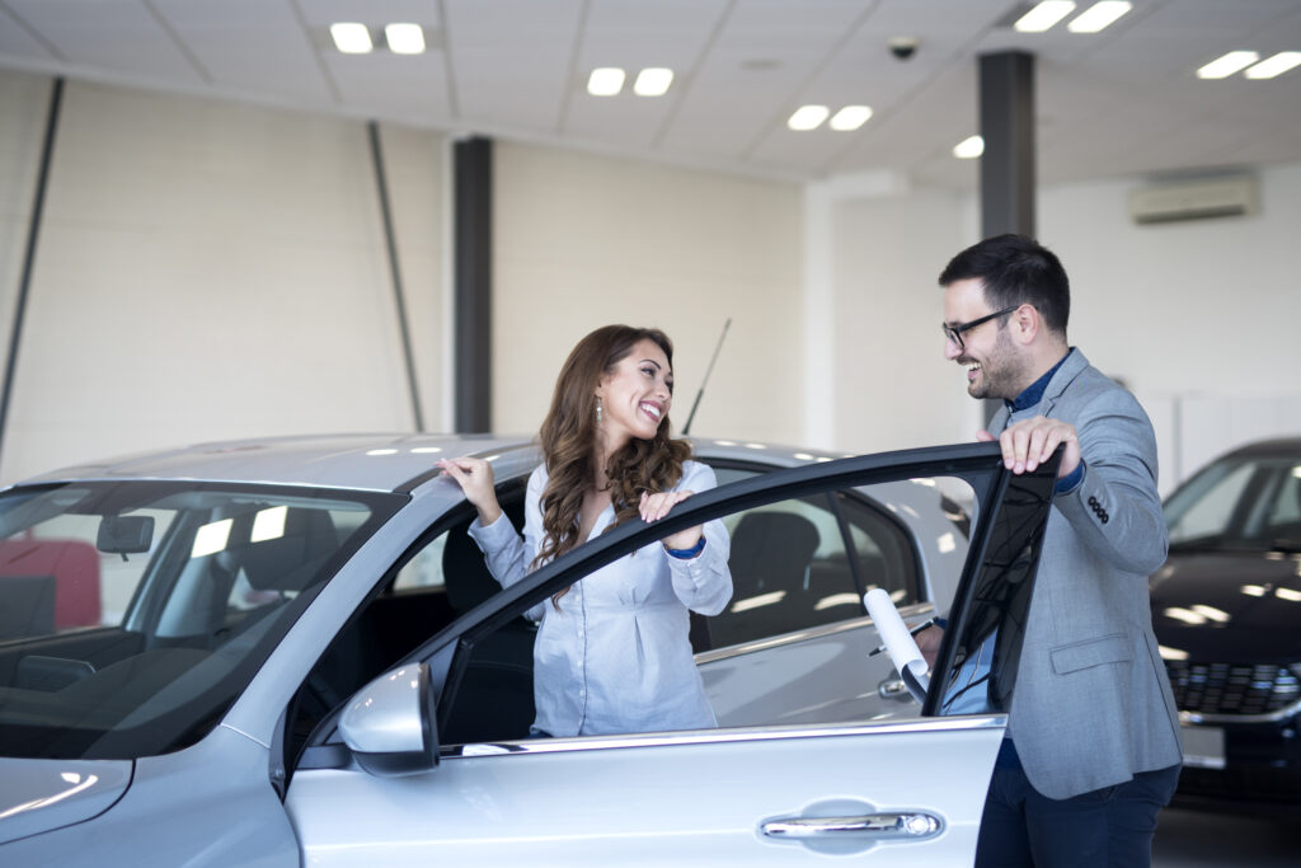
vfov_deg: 27.0
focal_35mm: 50
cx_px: 650
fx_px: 1807
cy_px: 434
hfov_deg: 39.6
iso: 320
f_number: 1.8
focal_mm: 50
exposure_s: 1/500
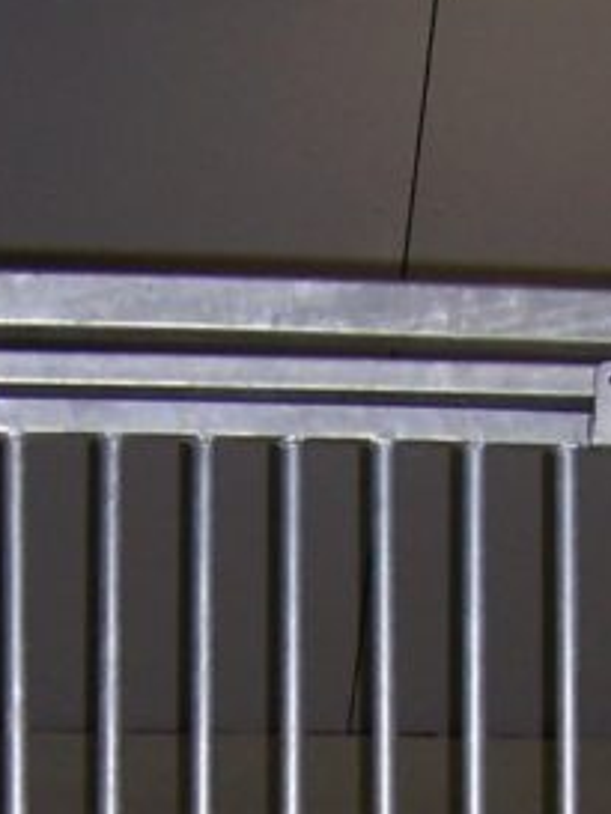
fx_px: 3175
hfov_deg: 11.0
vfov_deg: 13.5
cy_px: 1315
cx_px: 343
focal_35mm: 135
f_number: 3
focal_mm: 6
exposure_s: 1/60
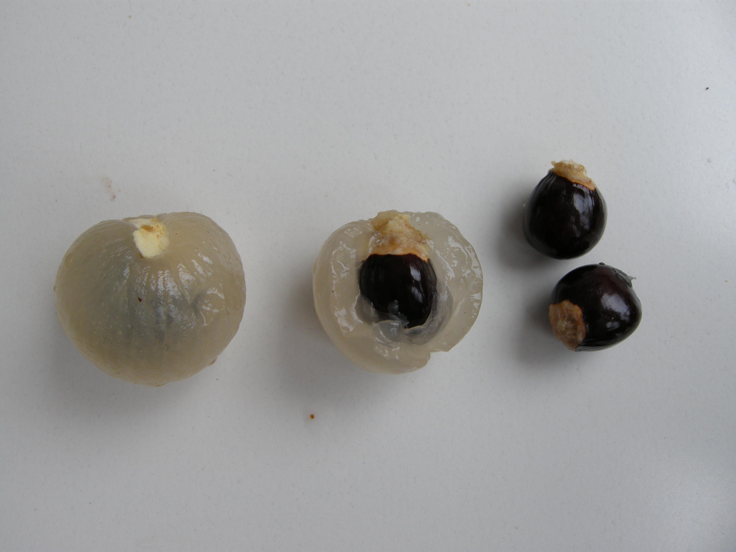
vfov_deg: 40.7
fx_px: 744
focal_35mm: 35
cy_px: 276
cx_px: 368
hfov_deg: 52.6
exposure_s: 1/141
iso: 64
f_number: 4.3
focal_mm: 7.5
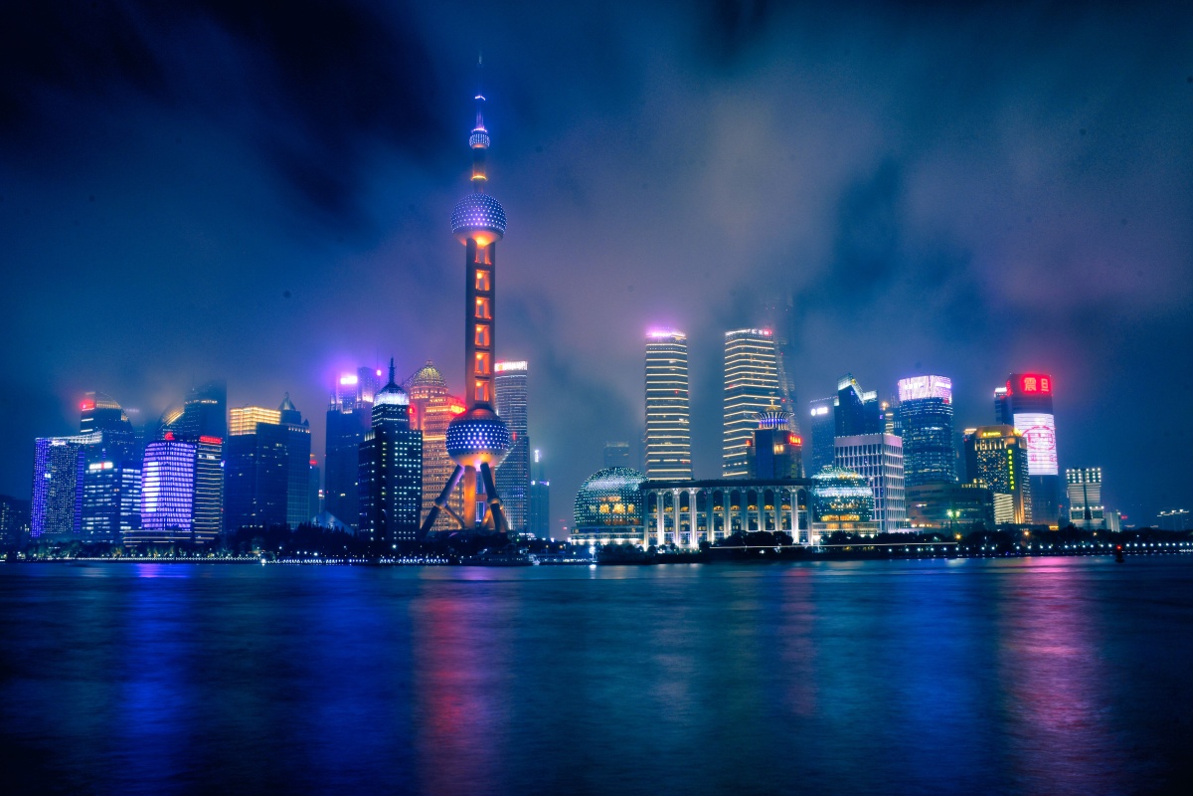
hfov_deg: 61.9
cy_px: 398
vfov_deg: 43.6
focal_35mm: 30
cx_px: 596
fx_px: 994
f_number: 20
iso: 100
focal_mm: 20
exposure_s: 15
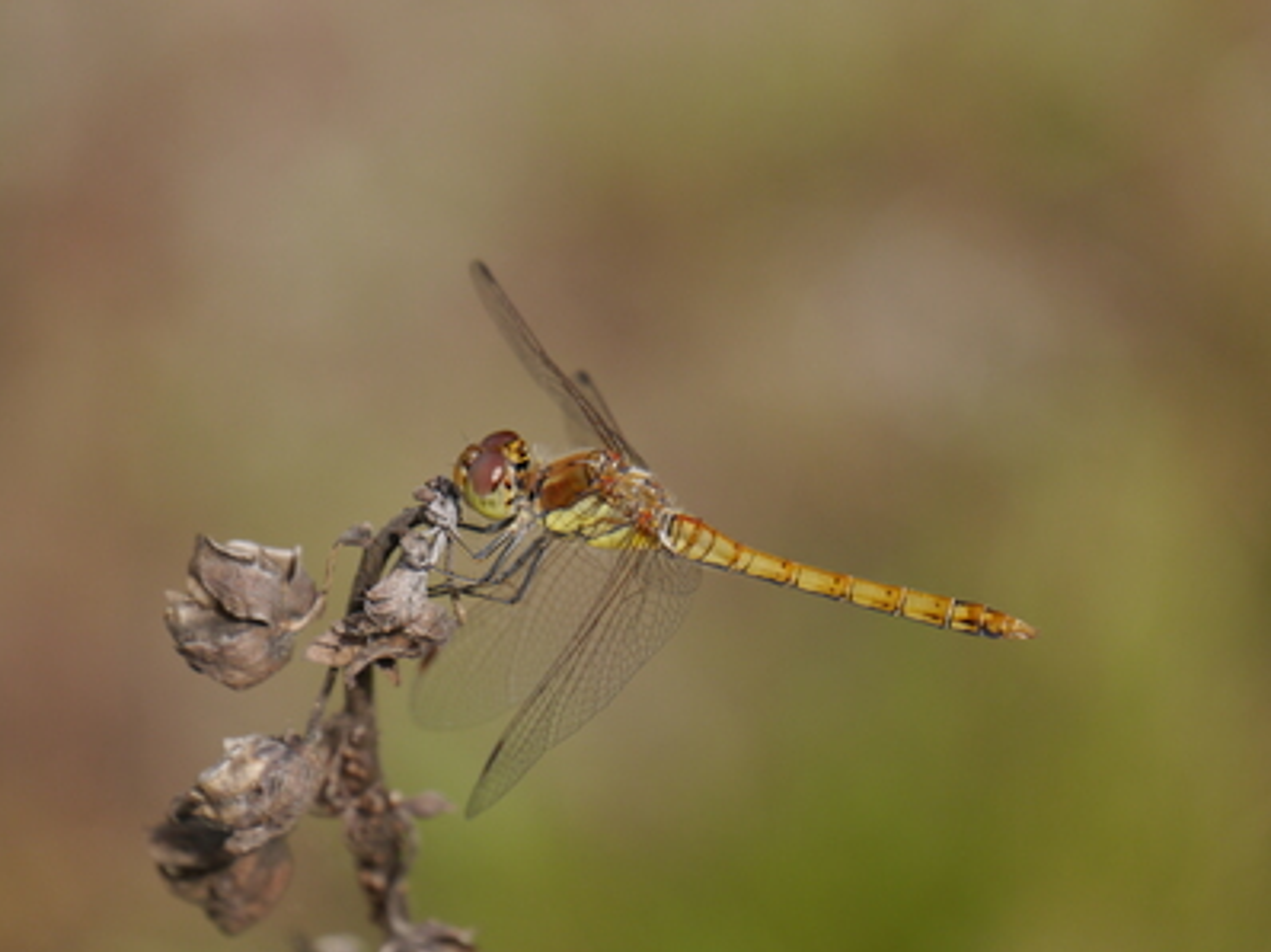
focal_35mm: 347
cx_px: 581
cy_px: 513
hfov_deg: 5.7
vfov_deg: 4.3
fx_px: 12733
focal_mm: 150
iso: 160
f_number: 5.6
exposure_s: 1/400
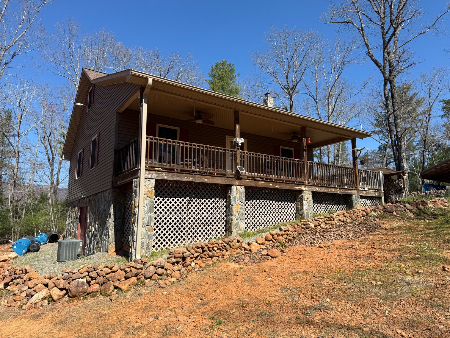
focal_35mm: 24
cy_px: 169
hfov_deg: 71.6
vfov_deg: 56.8
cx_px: 225
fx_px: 312
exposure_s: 1/3425
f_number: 1.78
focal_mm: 6.76
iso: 80
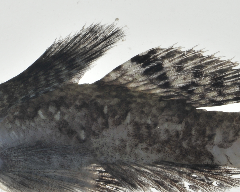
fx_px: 2907
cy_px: 76
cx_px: 111
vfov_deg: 3.8
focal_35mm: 409
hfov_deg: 4.7
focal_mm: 105
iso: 200
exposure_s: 1/60
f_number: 25
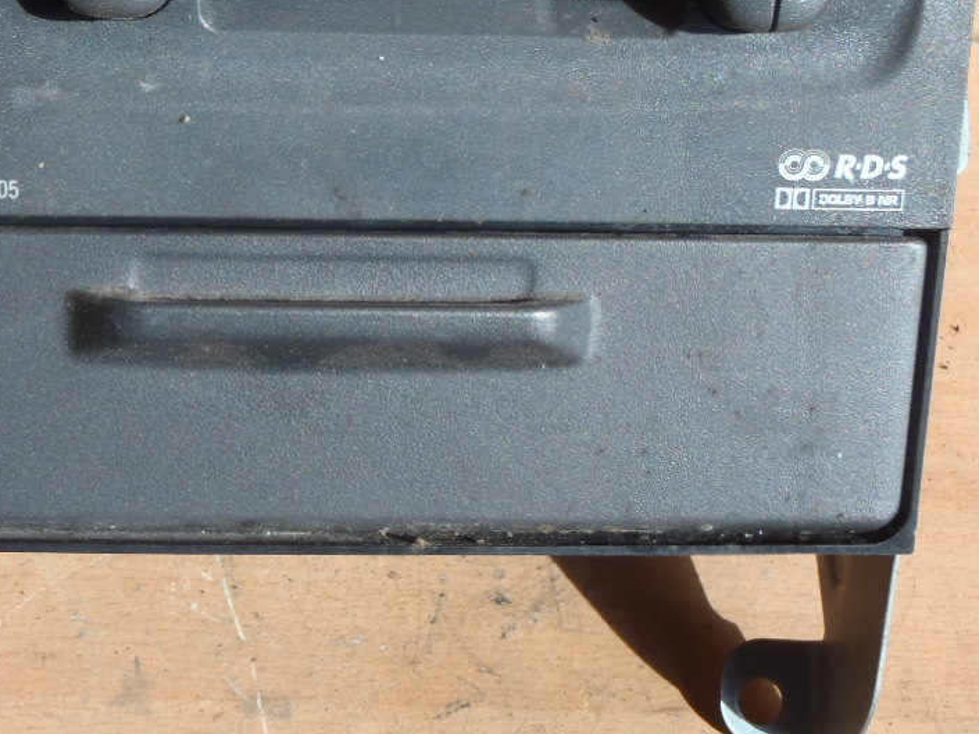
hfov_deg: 27.8
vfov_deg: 21.3
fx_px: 1952
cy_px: 312
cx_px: 257
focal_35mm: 69
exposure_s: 1/200
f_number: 4.6
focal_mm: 6.83
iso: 80
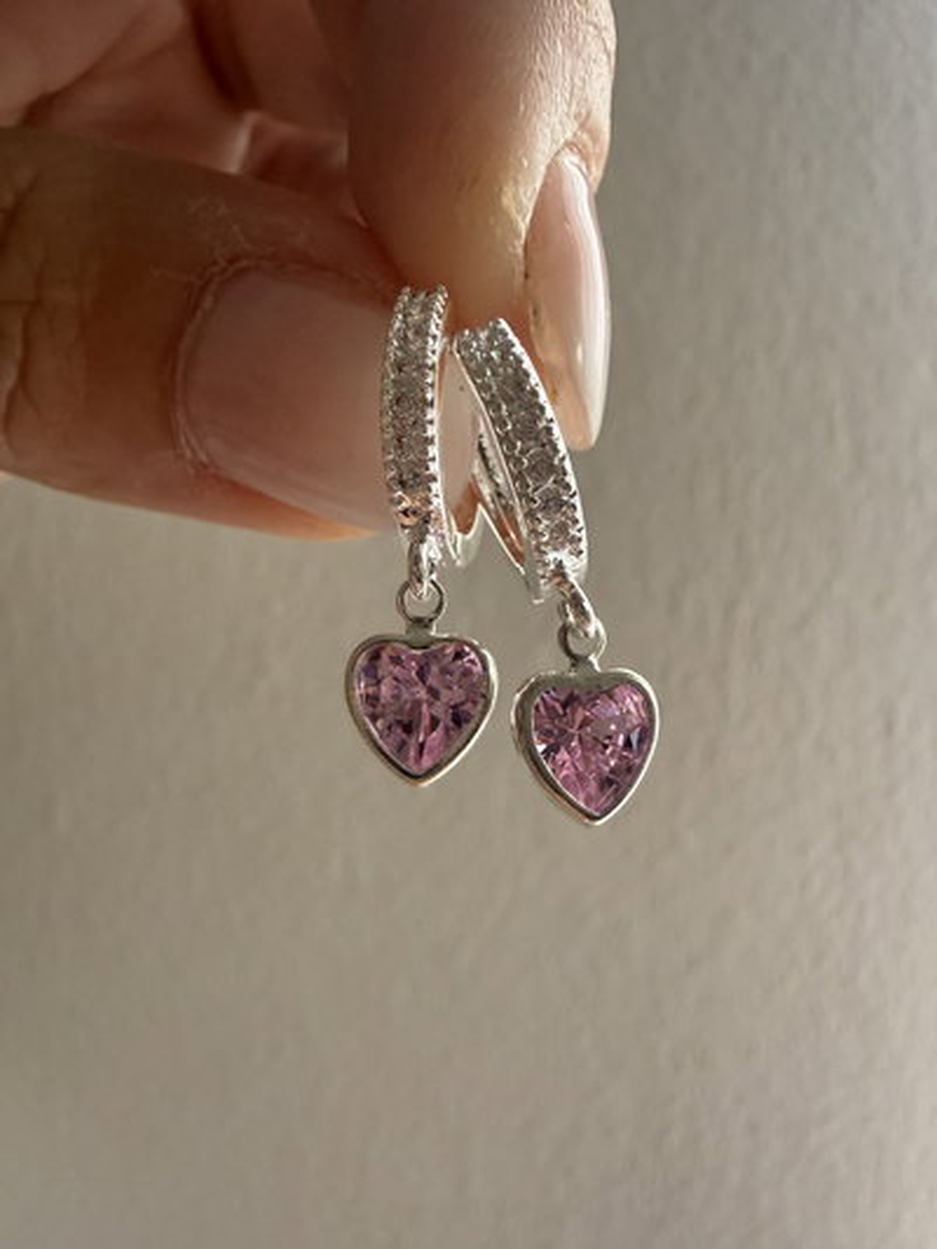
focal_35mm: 24
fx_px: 866
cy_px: 624
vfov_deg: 71.6
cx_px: 468
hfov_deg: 56.8
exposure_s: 1/99
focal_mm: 2.22
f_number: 2.2
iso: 160
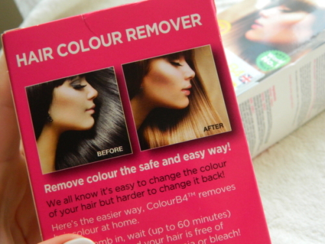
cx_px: 162
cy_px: 122
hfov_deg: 45.8
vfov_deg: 35.1
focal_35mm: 41
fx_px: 385
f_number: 3.5
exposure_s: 1/30
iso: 400
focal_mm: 7.3
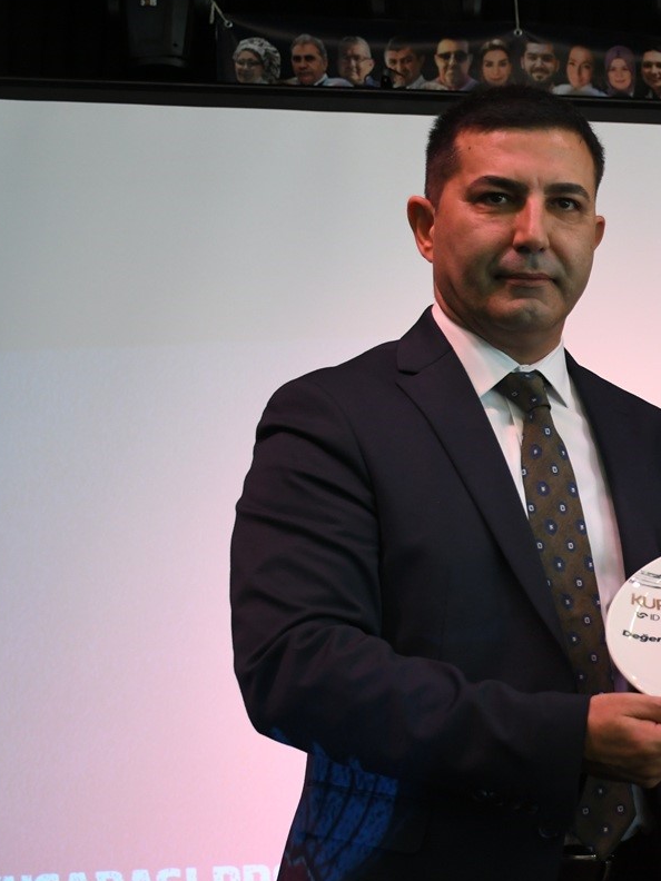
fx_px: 1935
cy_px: 513
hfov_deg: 18.7
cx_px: 707
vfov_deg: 25.6
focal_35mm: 76
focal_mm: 30
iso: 1250
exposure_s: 1/60
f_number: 4.5
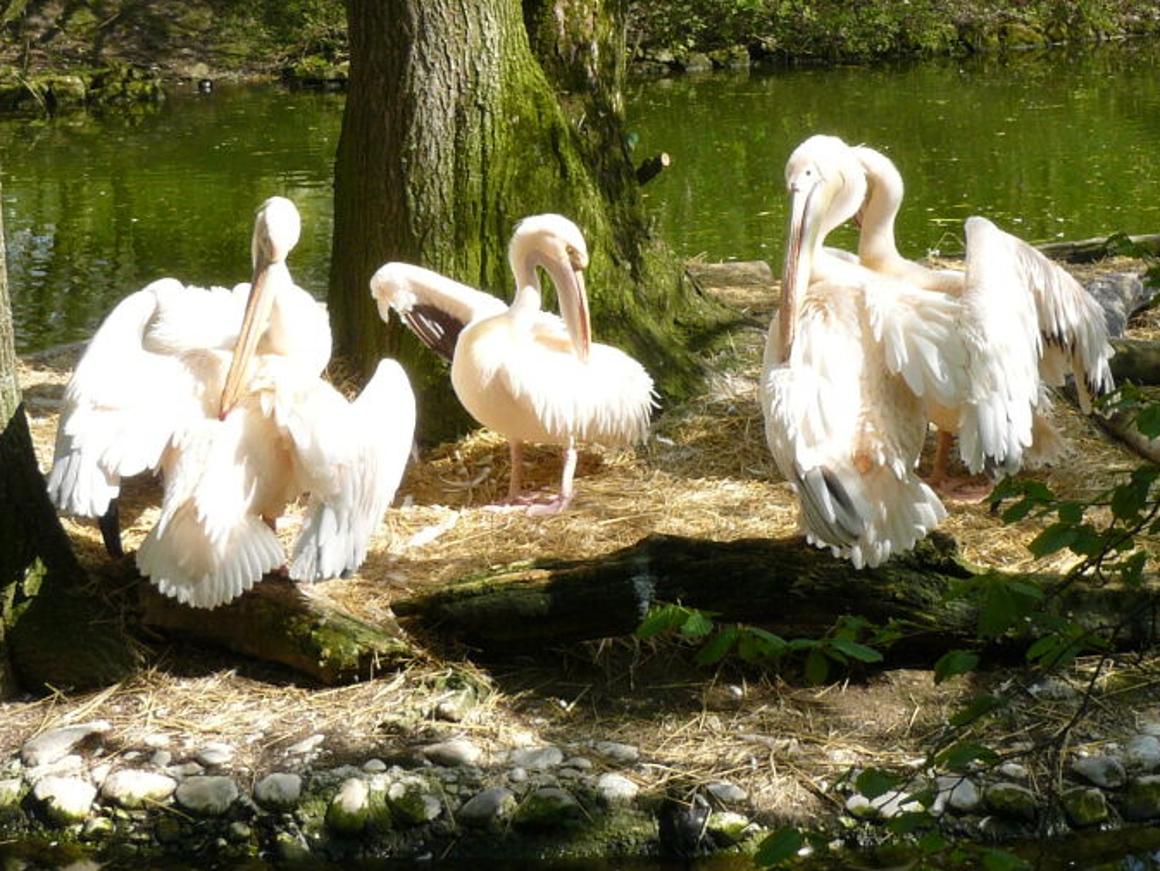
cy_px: 273
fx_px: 2581
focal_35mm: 77
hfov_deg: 25.3
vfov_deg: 19.1
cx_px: 674
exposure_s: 1/125
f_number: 6.3
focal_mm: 6
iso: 100
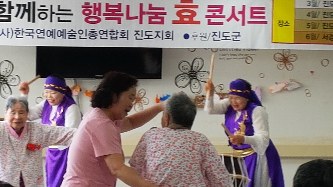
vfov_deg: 39.8
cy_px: 65
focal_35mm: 29
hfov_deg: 66.1
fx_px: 256
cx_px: 165
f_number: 1.7
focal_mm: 4.2
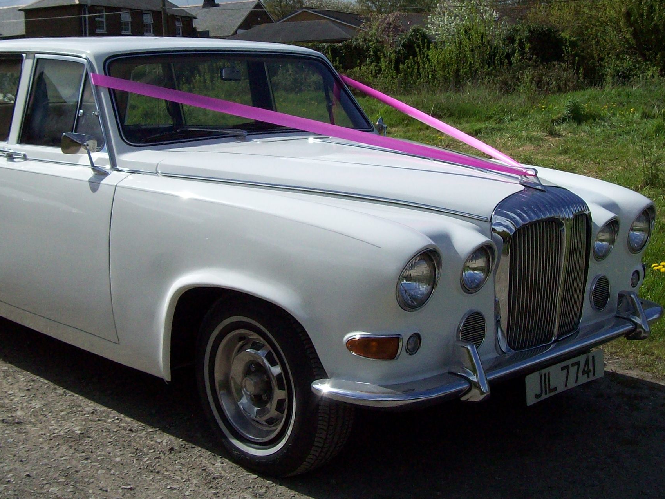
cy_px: 182
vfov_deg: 27.4
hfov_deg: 36.1
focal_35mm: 53
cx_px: 306
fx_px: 1018
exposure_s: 1/1353
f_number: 4.8
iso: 80
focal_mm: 6
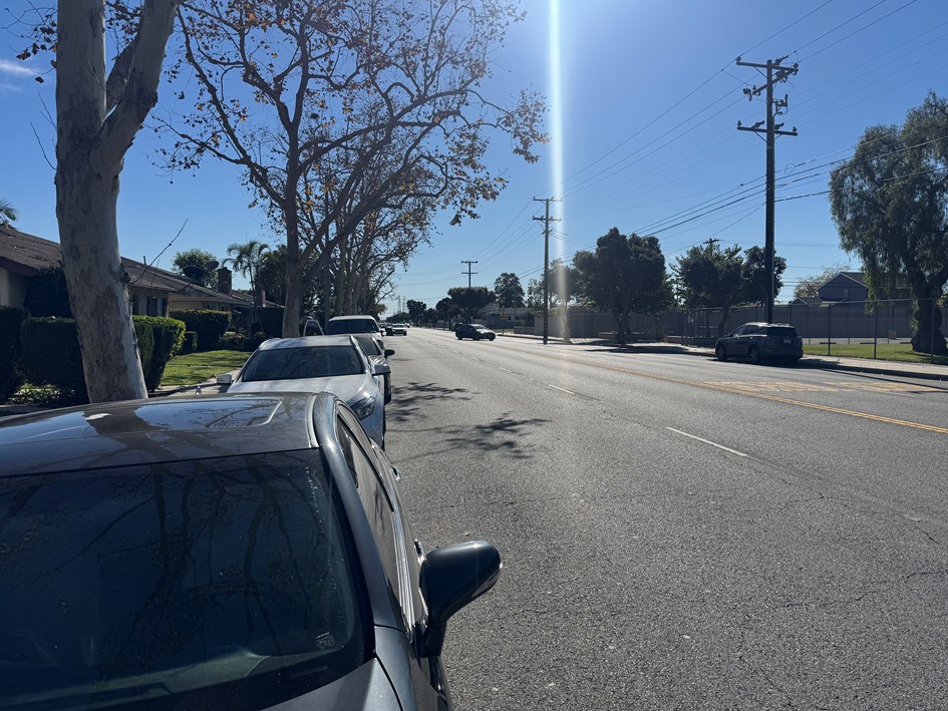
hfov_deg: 67.2
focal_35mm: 26
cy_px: 351
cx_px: 510
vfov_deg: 53.1
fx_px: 712
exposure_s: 1/10417
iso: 80
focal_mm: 6.76
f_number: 1.78
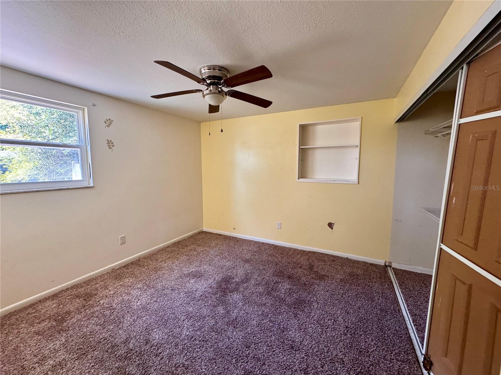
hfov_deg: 102.1
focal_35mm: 14
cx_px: 250
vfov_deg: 85.7
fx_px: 203
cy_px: 188
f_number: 2.2
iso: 320
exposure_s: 1/85
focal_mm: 2.22
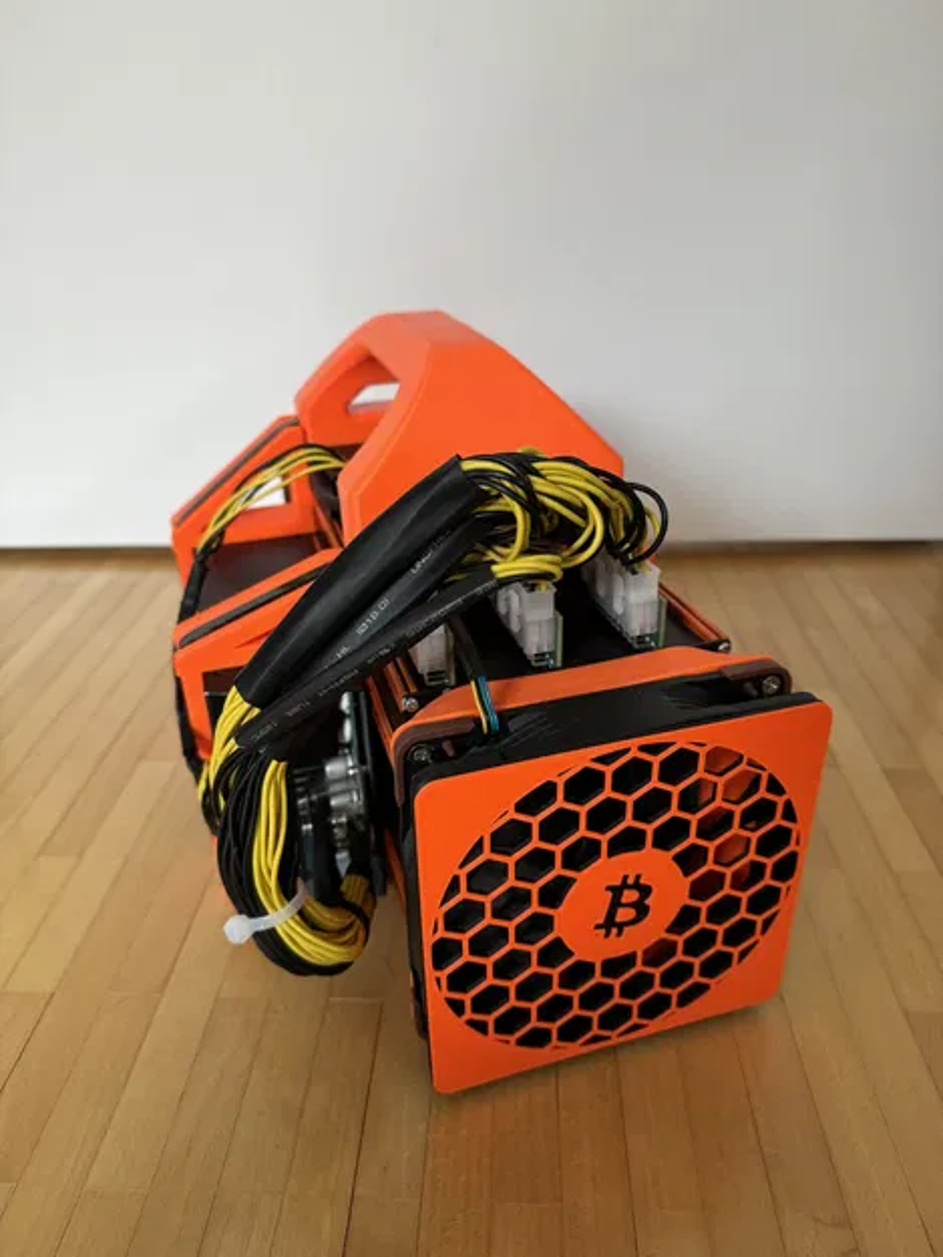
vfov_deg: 71.6
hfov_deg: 56.8
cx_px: 472
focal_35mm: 24
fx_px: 871
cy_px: 628
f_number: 1.78
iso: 320
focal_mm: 6.86
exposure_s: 1/59
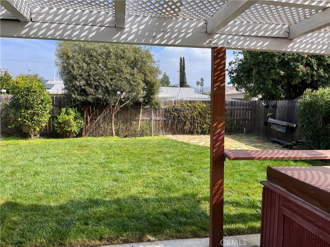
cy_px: 124
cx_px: 165
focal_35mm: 26
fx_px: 248
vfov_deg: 53.1
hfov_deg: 67.3
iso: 50
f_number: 1.6
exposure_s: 1/1422
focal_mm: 5.1
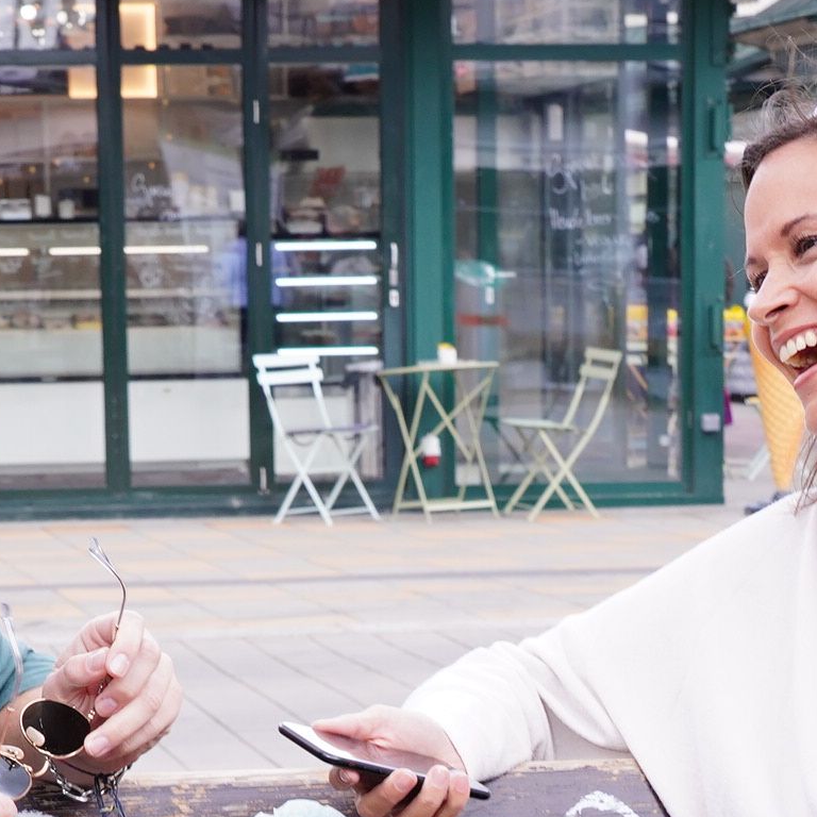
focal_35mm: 133
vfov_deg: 12.9
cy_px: 852
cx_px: 256
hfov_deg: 13.1
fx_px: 3551
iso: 400
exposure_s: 1/100
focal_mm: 40
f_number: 9
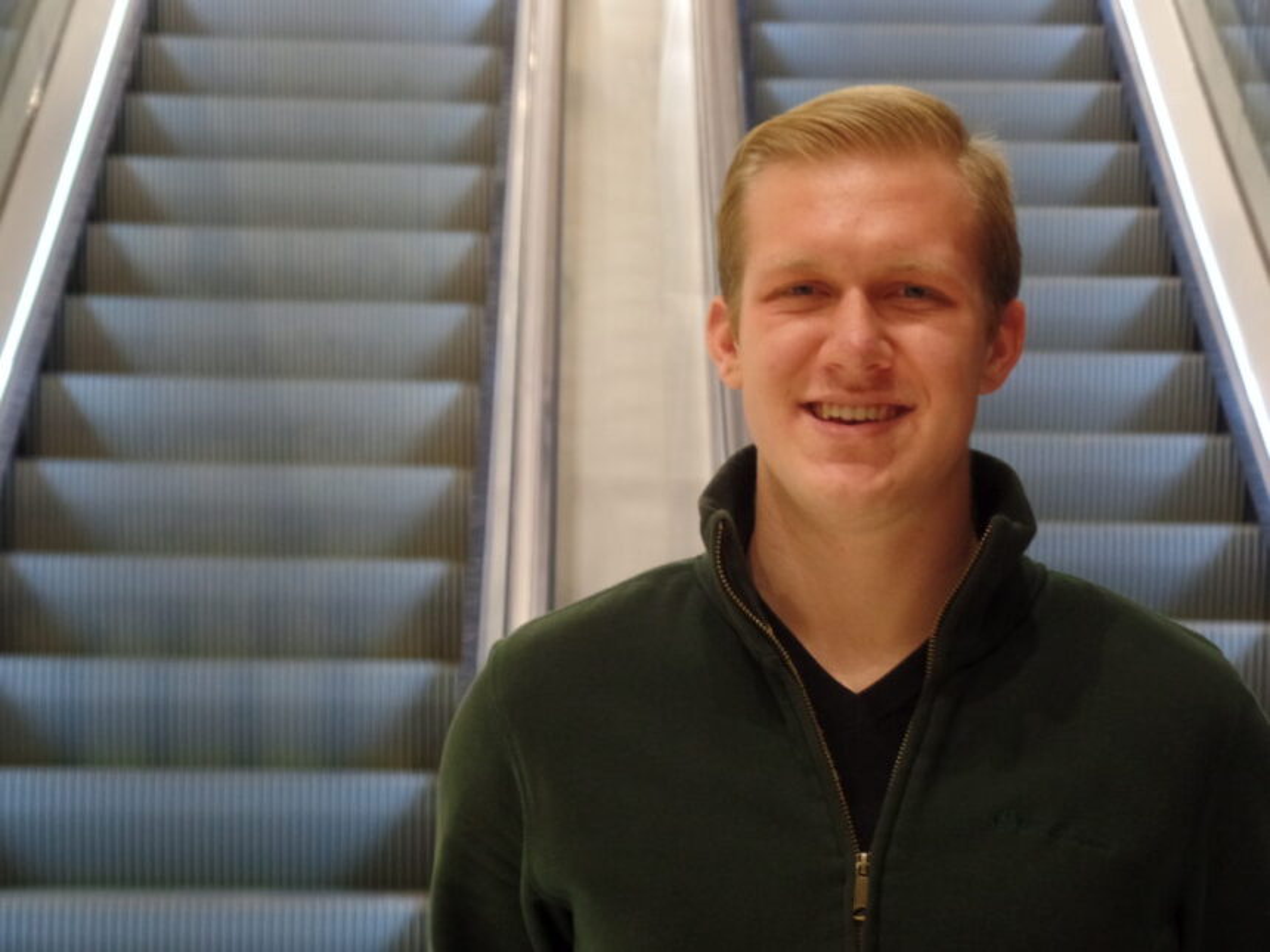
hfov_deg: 17.3
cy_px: 476
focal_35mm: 114
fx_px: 4182
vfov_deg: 13.0
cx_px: 635
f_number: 4
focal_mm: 20.3
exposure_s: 1/10
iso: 400
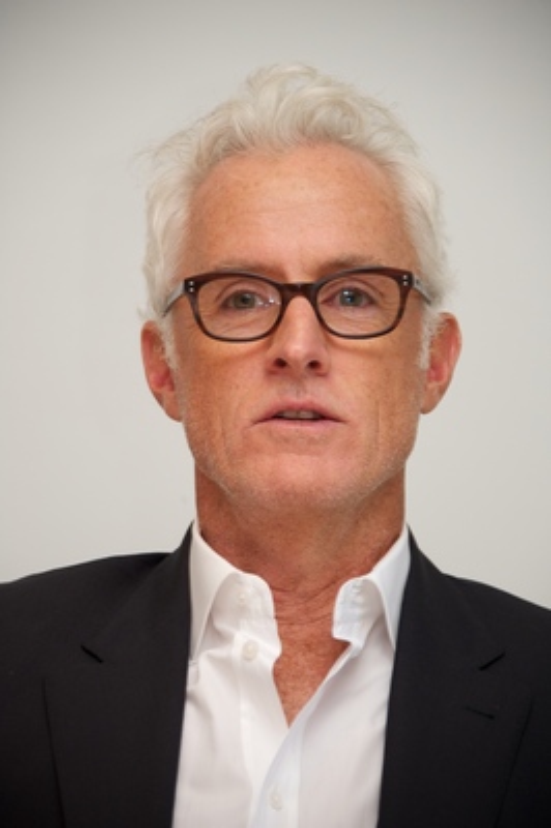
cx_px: 276
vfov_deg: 9.8
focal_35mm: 210
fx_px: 4829
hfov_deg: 6.5
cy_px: 414
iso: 500
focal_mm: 210
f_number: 5.6
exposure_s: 1/60
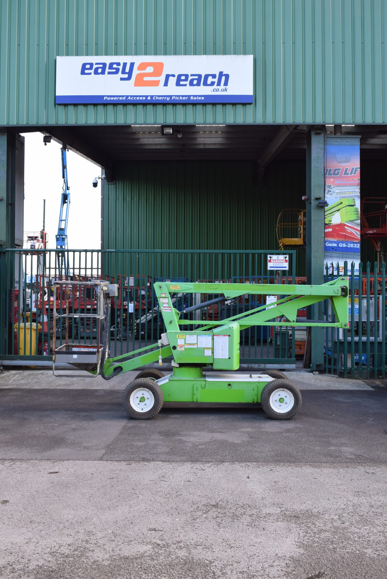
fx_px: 652
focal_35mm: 40
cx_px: 194
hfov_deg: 33.1
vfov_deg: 47.9
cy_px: 290
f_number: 6.3
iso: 400
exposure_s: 1/160
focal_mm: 27
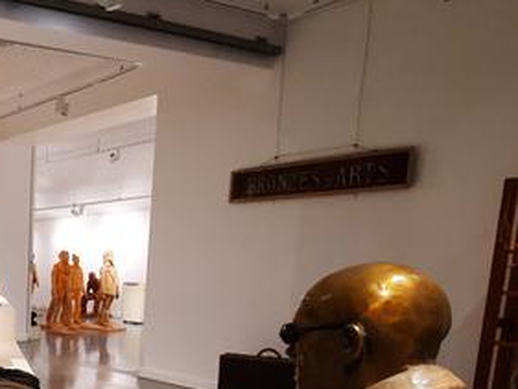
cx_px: -138
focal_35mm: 37
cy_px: 345
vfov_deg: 36.5
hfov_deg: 35.8
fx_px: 554
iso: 80
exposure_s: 1/50
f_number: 2.2
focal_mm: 1.74
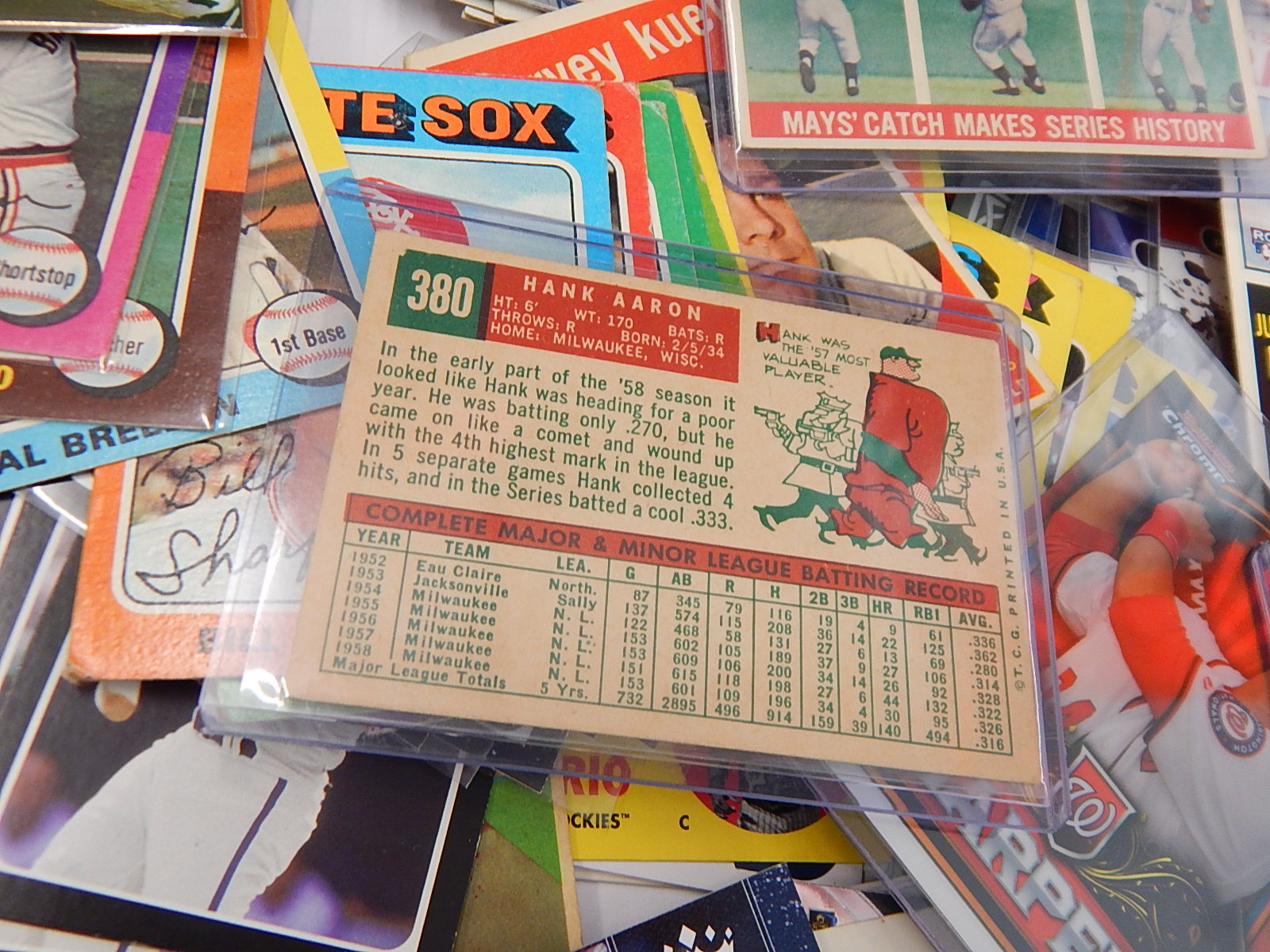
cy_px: 476
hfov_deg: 58.4
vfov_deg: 45.4
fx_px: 1137
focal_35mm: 31
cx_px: 635
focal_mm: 5.6
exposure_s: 1/30
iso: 250
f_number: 3.2
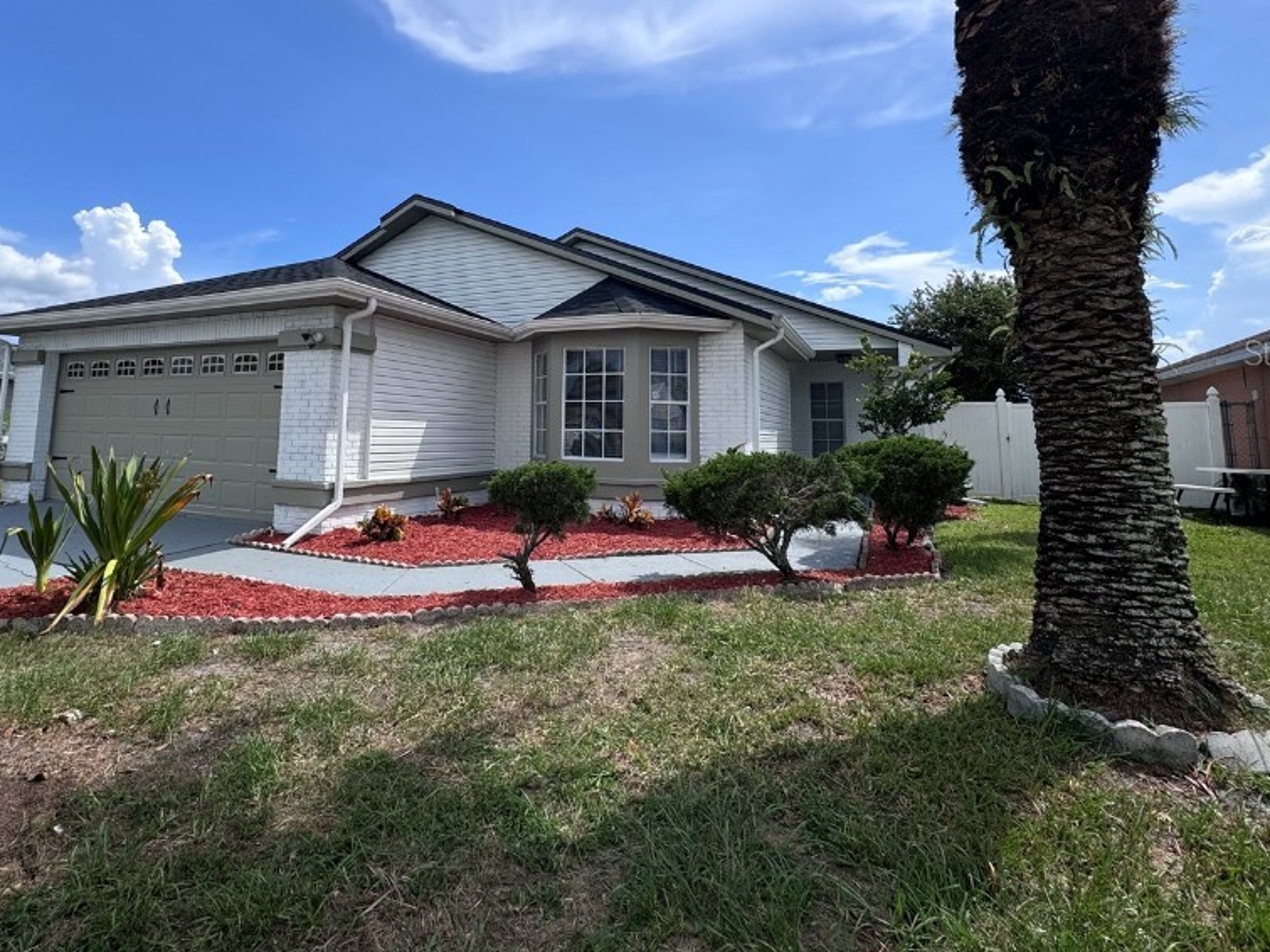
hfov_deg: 84.1
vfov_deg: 67.5
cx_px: 542
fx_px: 697
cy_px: 352
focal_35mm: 19
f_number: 2.2
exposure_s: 1/2415
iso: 50
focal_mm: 2.22
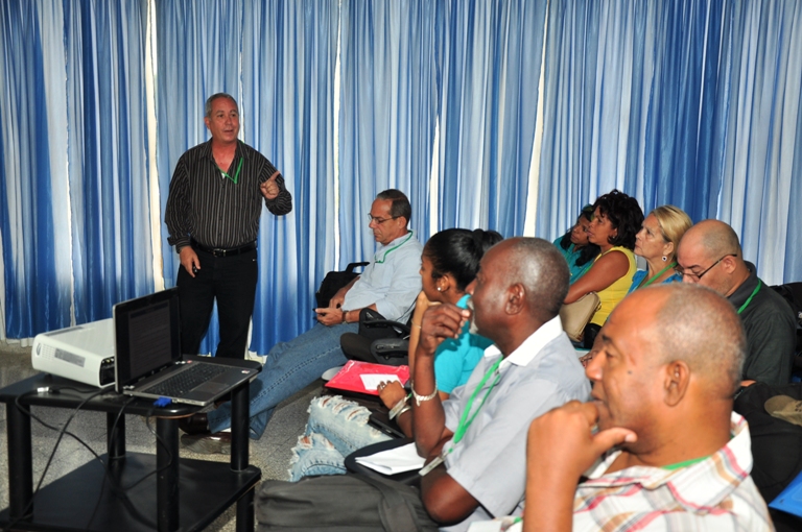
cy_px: 266
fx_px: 868
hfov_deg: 49.6
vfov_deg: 34.1
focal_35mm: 39
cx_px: 401
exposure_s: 1/60
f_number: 4
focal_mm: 26
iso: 200
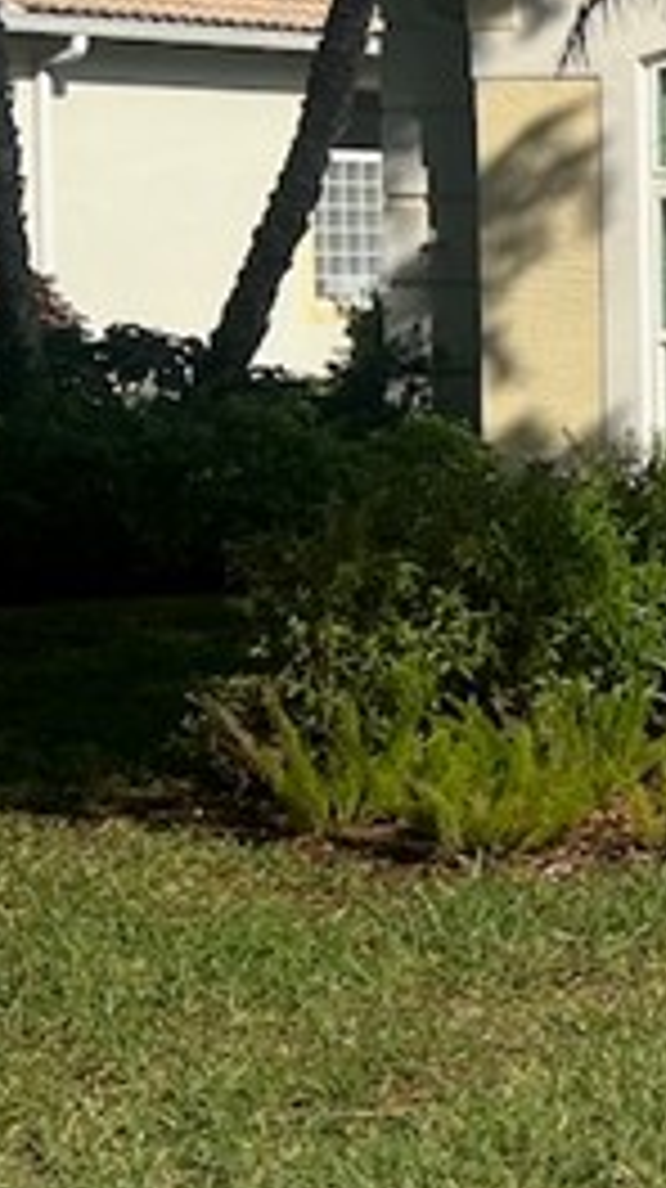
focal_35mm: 110
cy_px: 396
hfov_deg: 9.4
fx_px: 3462
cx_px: 1768
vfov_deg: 19.4
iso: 50
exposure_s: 1/6579
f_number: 1.5
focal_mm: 5.7
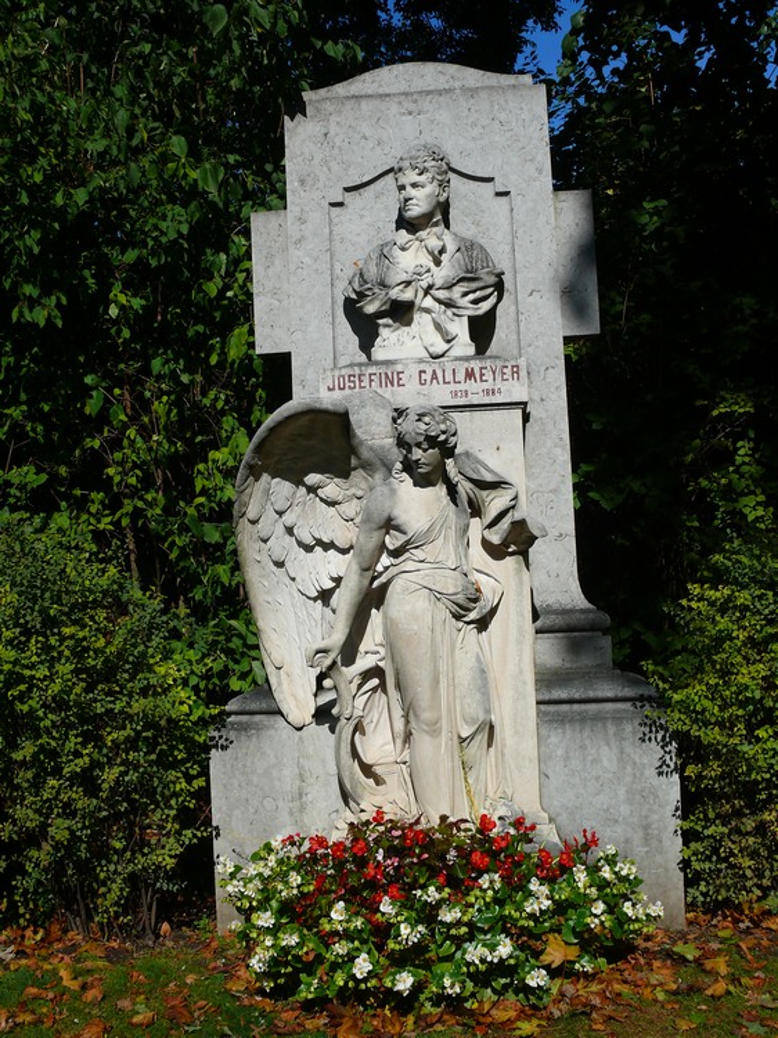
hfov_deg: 35.1
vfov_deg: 45.8
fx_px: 1229
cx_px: 389
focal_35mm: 41
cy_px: 519
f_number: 5.6
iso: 100
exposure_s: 1/320
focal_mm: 8.8
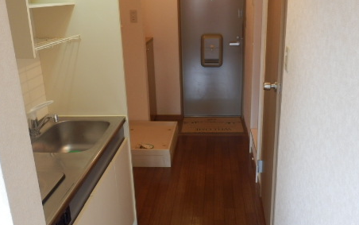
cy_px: 110
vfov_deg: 35.4
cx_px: 192
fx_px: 352
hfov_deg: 53.9
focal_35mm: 36
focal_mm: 4.2
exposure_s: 1/30
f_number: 3
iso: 160
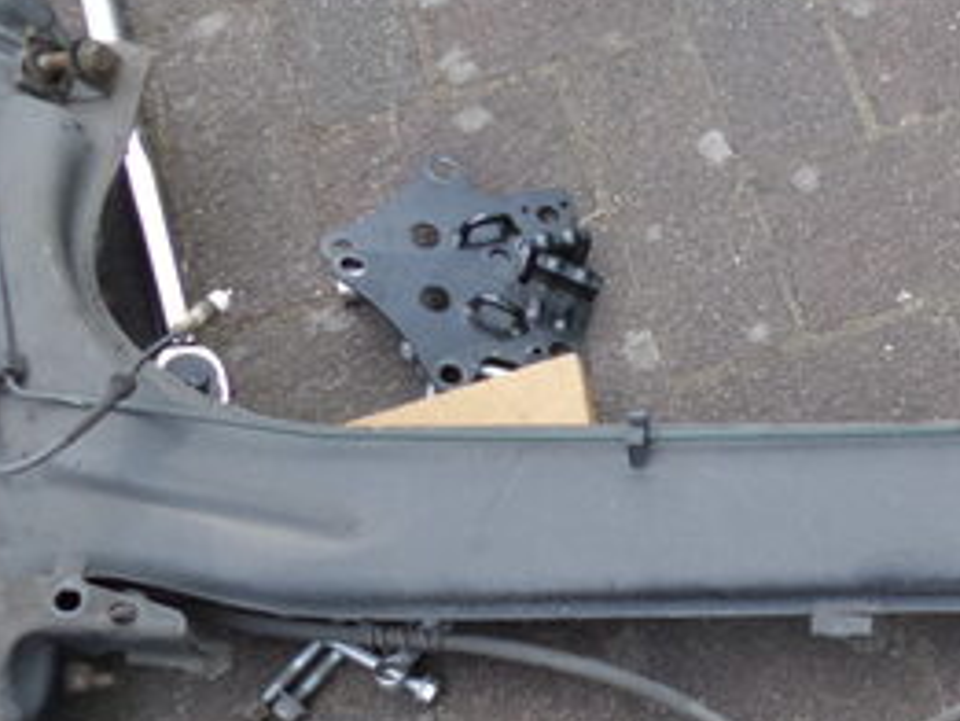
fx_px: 1914
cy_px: 395
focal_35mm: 69
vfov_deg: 21.3
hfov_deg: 27.1
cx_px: 872
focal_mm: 4.4
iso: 100
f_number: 3.1
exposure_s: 1/180
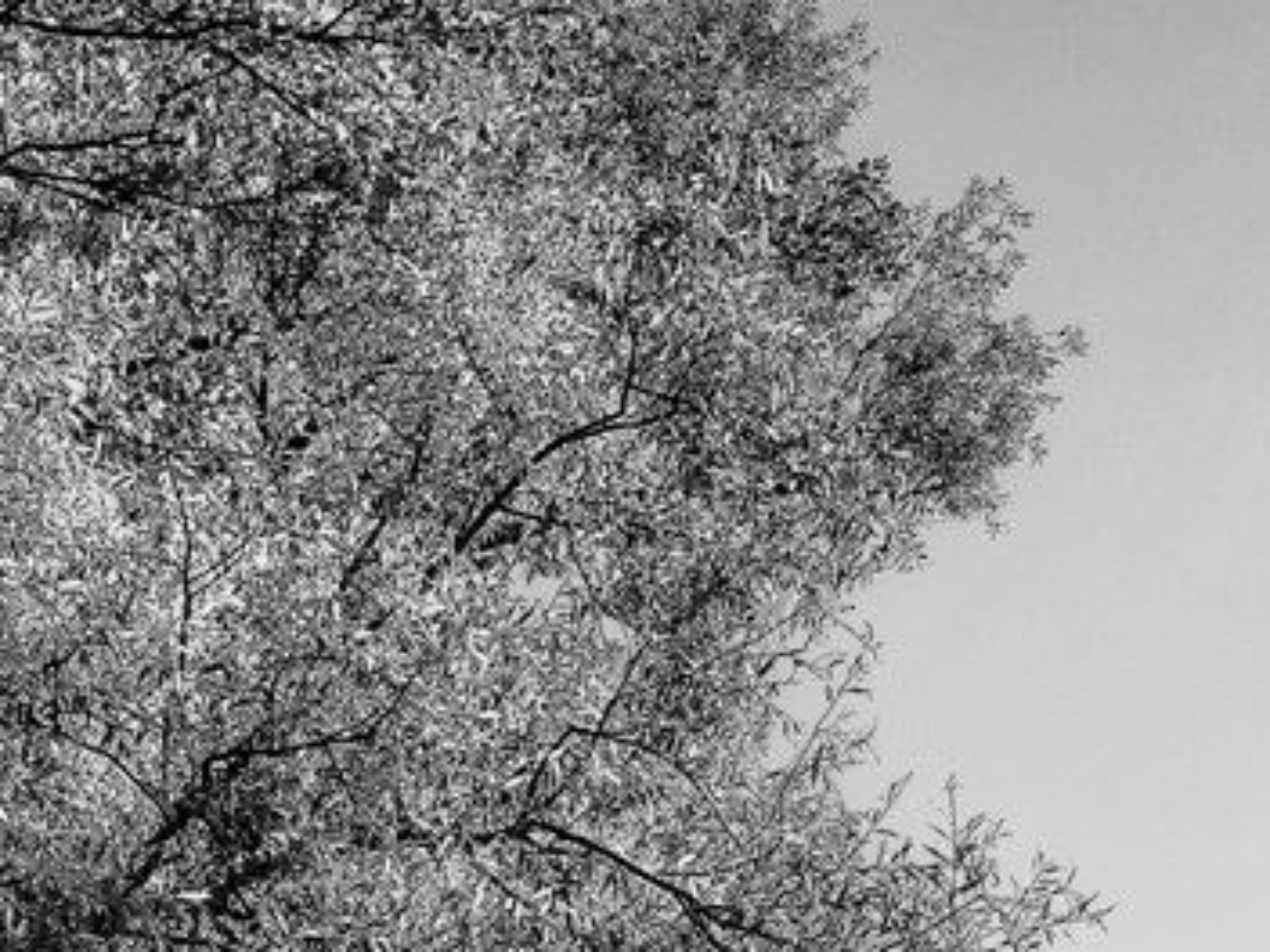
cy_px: 1446
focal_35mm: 116
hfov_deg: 17.0
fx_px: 4256
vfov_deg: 12.2
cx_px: 588
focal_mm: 17
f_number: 5
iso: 200
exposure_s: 1/800
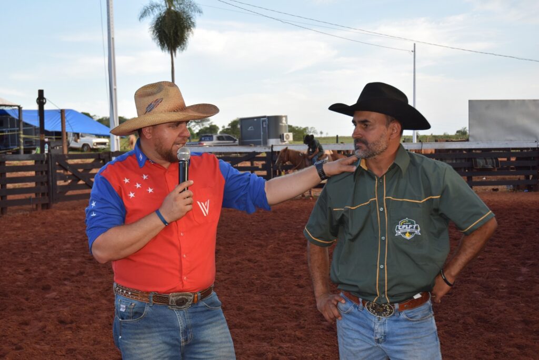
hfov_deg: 38.9
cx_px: 270
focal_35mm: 51
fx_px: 764
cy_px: 180
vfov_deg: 26.5
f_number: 5.6
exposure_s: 1/125
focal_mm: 34
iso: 110
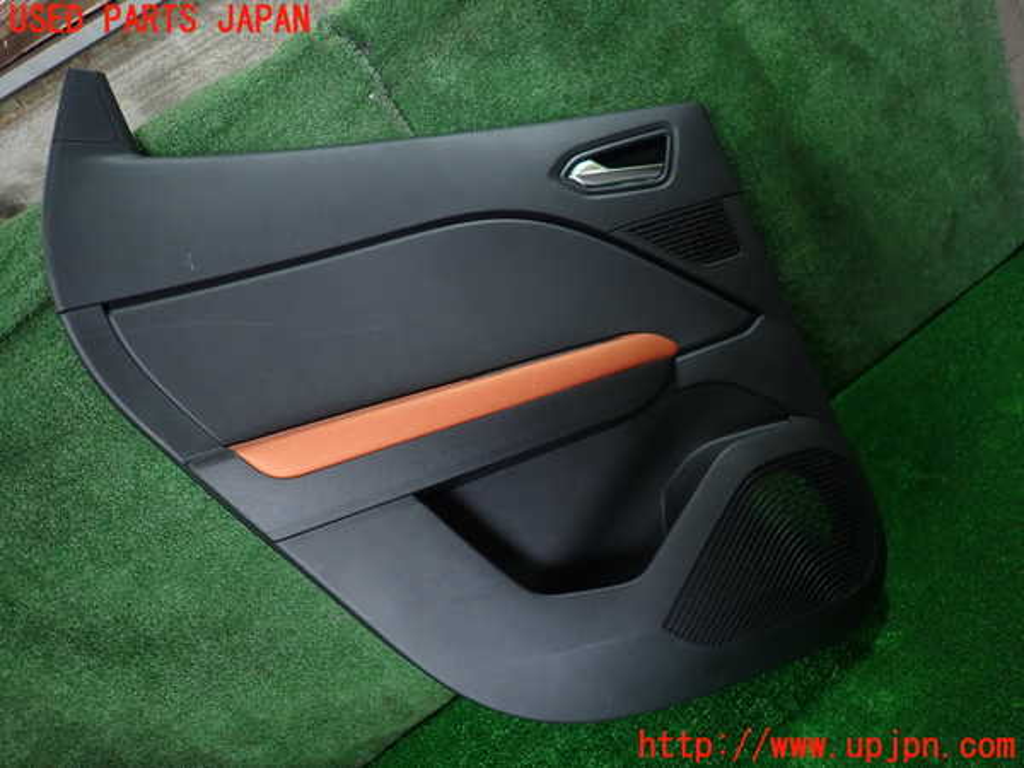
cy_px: 384
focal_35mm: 25
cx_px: 512
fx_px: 740
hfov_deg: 69.4
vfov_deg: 54.9
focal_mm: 4.5
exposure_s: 1/60
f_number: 2
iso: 160
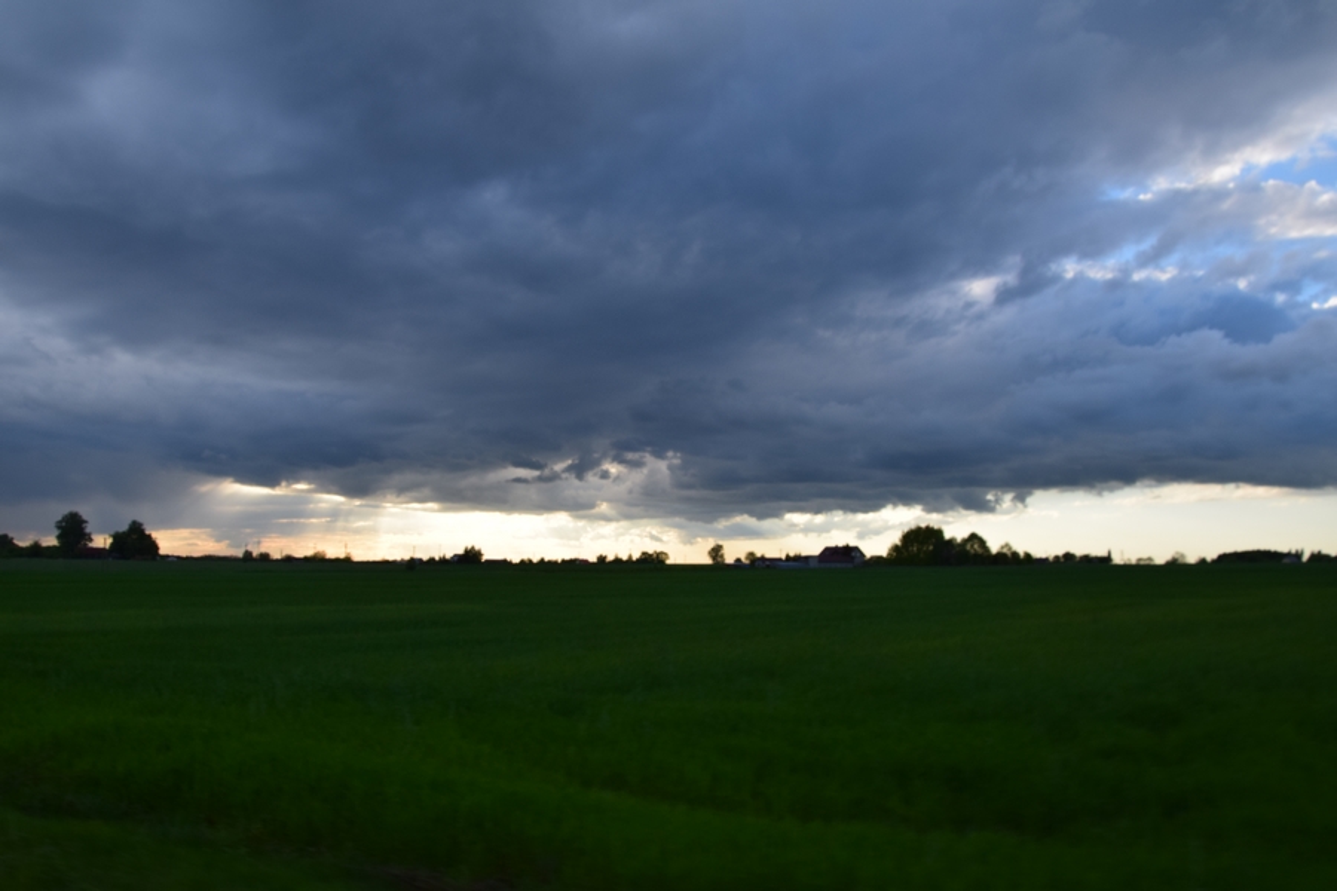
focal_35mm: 27
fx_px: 1003
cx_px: 668
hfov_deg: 67.4
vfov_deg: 47.9
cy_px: 446
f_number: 10
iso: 400
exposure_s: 1/200
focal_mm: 18
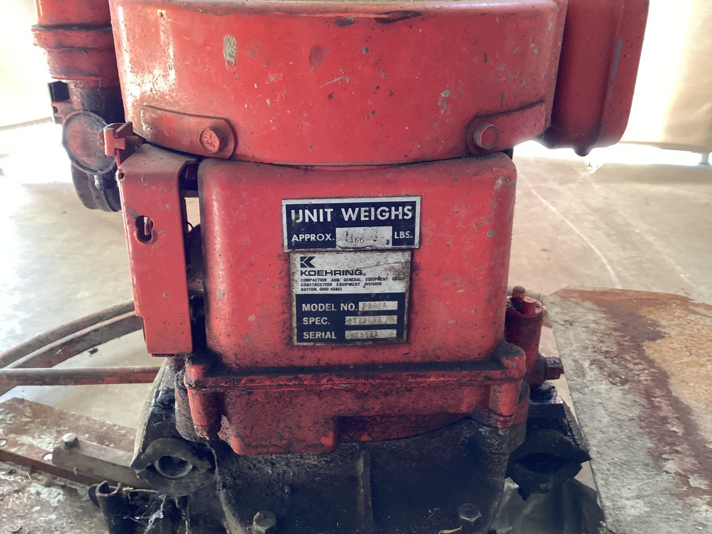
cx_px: 356
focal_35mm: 31
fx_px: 638
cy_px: 267
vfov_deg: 45.4
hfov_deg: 58.3
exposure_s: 1/60
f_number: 2.4
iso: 200
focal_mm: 3.3
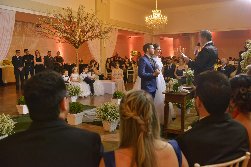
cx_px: 126
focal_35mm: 32
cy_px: 84
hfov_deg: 58.7
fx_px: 223
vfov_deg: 41.1
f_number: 5
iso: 1250
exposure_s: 1/125
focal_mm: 32
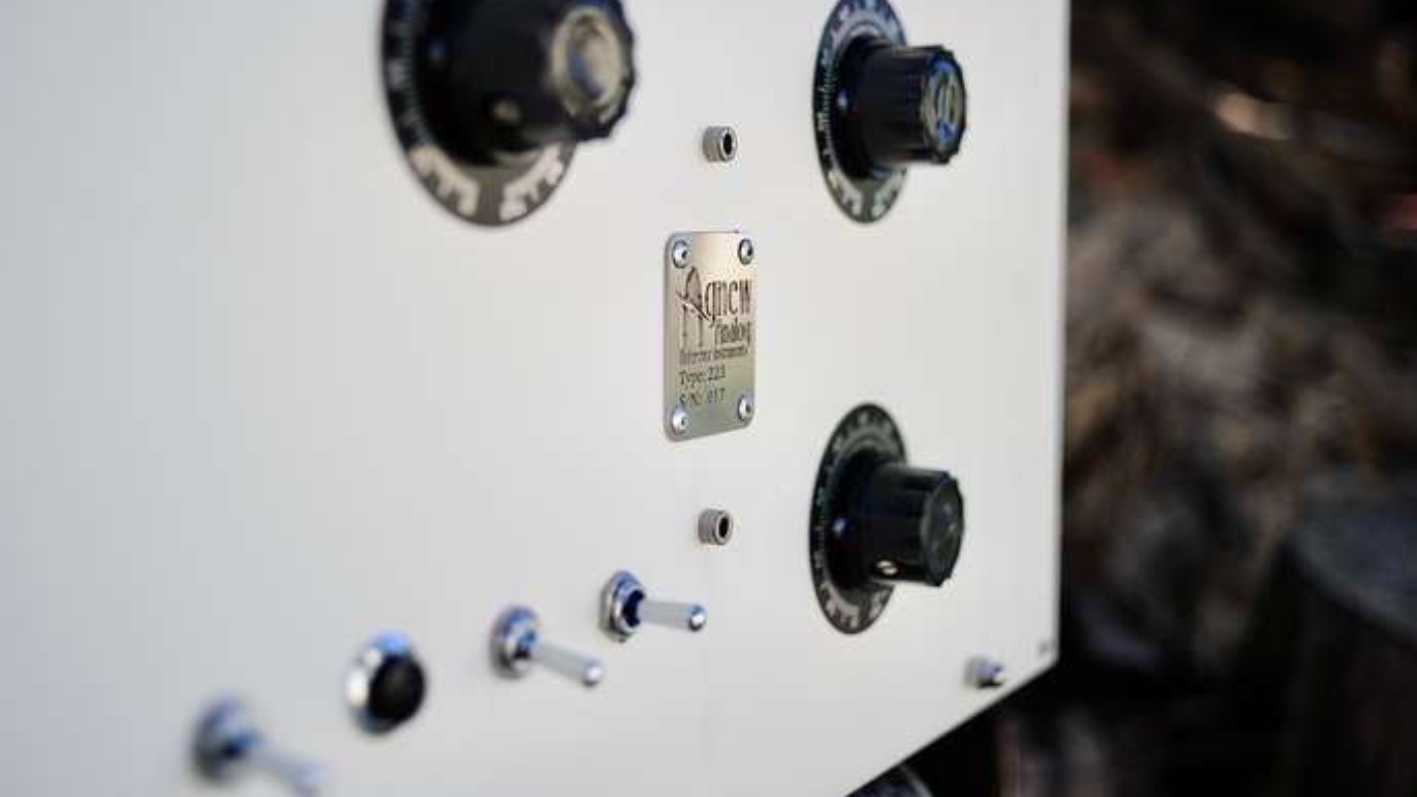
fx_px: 1541
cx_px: 675
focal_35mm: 41
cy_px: 319
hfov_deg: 49.4
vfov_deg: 28.9
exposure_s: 1/1250
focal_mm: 35
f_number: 2.8
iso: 200
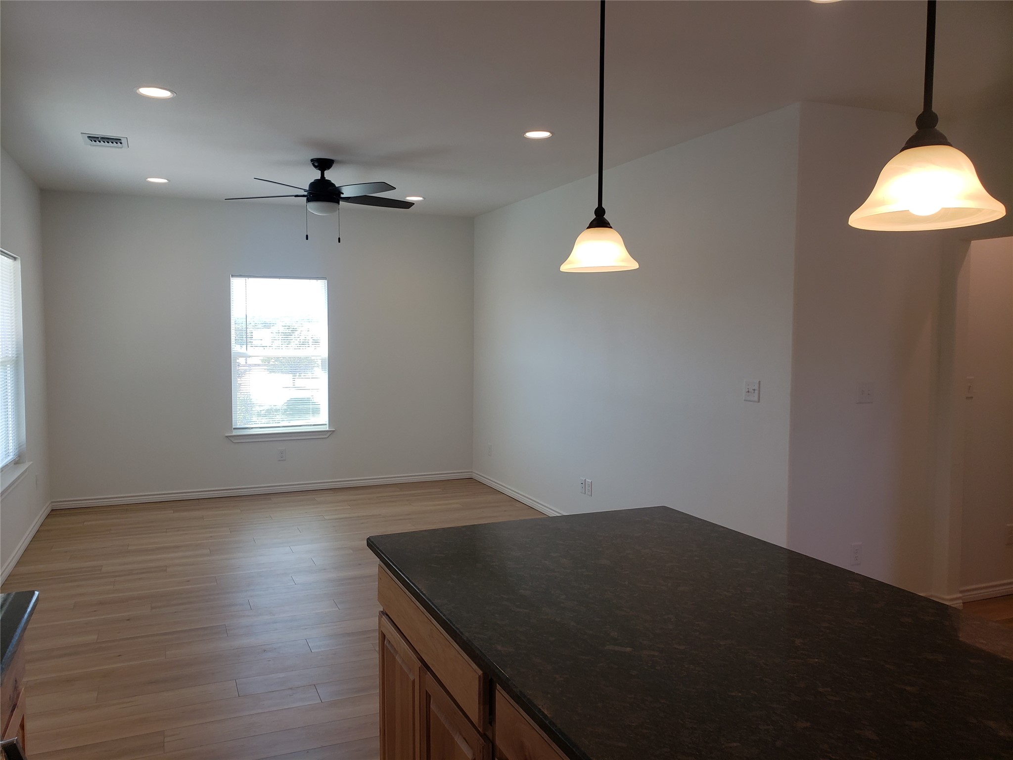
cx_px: 506
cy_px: 380
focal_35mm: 26
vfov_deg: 53.1
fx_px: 761
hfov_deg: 67.3
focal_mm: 4.3
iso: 64
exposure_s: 1/120
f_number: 2.4
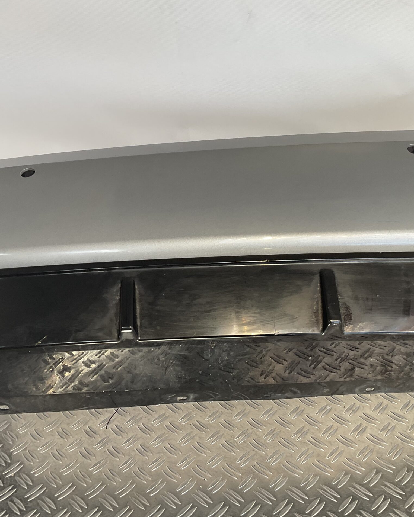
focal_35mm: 38
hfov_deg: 39.1
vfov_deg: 47.9
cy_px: 259
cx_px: 191
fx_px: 582
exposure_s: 1/120
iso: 25
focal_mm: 3
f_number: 1.8
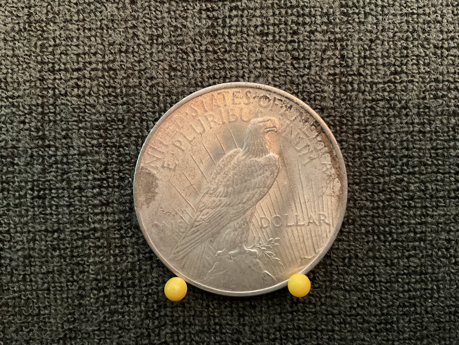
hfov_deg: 61.7
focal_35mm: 29
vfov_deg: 48.2
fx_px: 385
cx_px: 230
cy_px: 172
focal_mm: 3
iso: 500
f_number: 1.8
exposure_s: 1/30
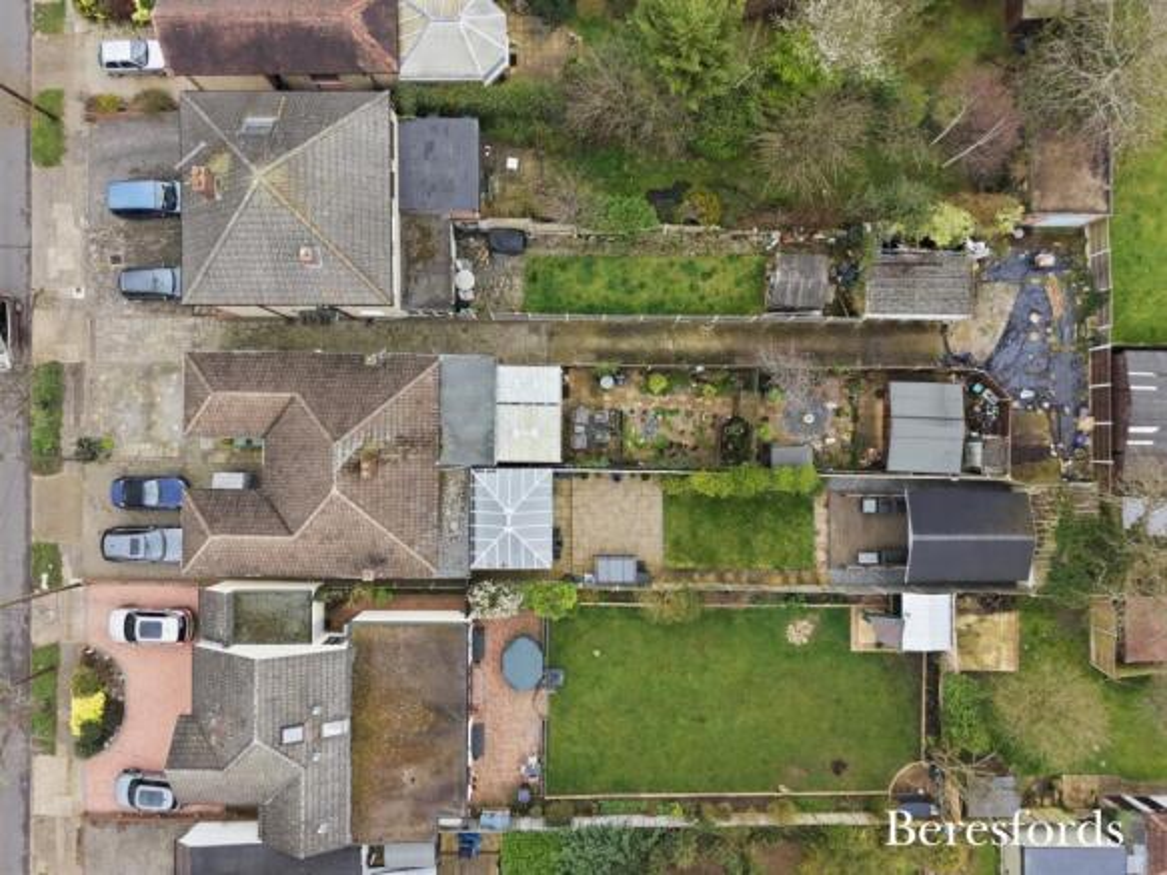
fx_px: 809
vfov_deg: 56.8
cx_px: 584
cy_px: 438
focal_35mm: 24
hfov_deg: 71.6
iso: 280
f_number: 1.8
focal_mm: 8.7
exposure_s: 1/1250
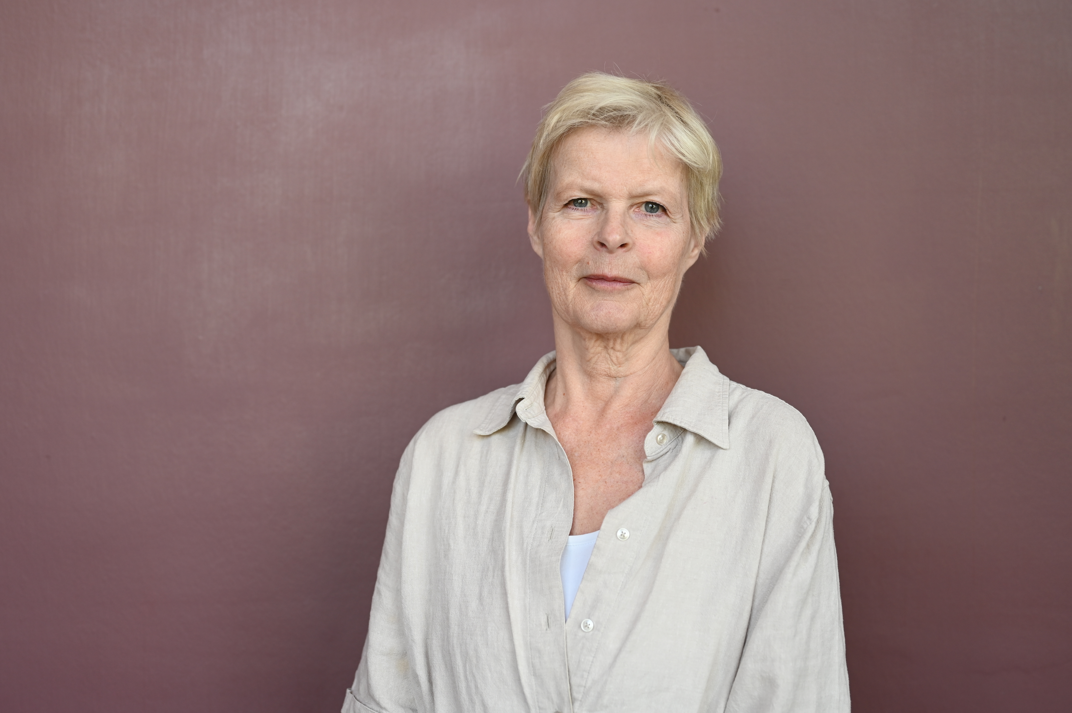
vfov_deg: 27.0
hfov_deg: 39.6
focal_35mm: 50
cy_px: 356
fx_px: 1488
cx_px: 536
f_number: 2.8
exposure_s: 1/250
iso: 400
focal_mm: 50
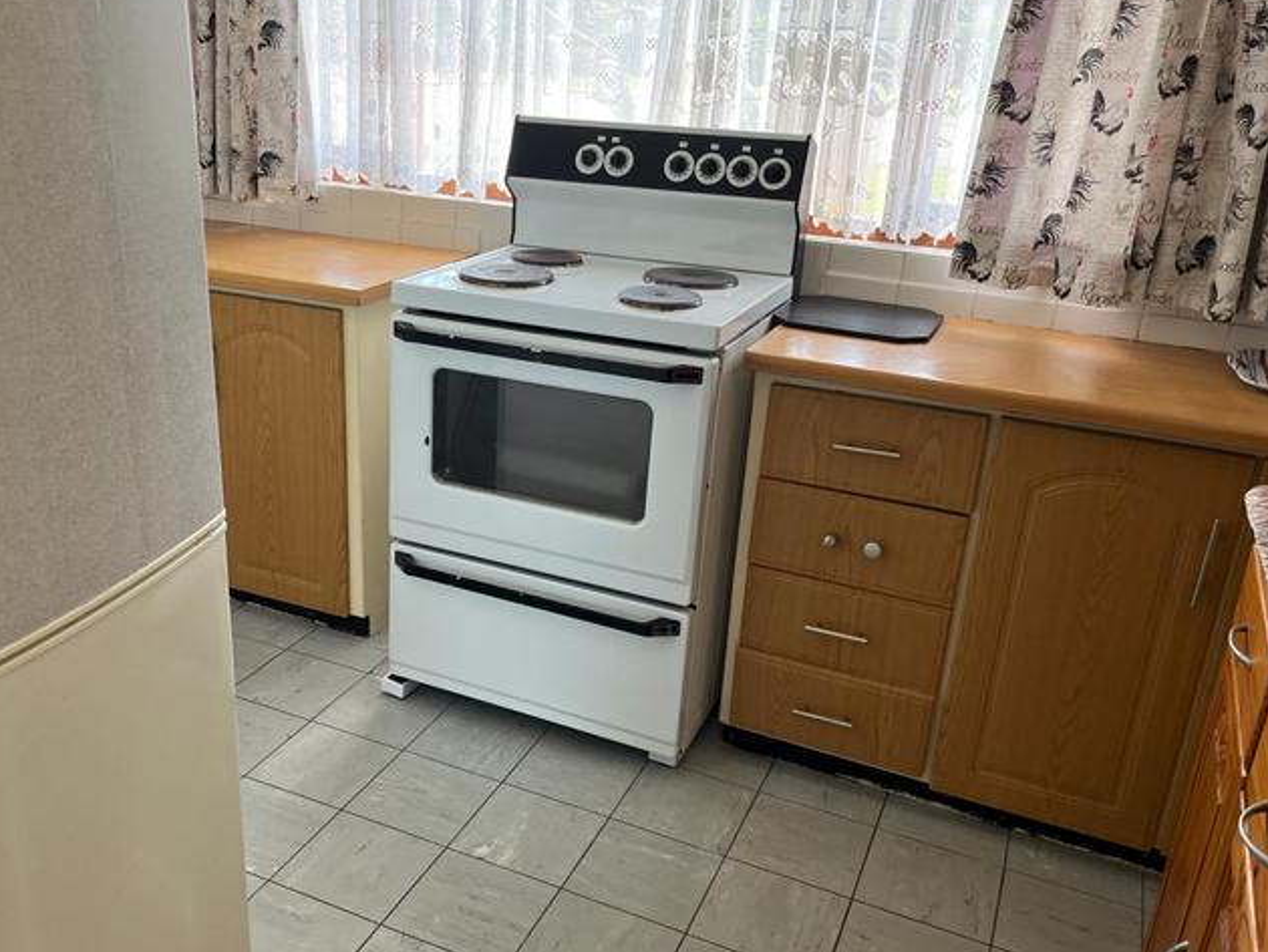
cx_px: 497
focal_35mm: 33
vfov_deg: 43.0
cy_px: 479
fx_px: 1209
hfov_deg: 54.9
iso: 100
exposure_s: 1/121
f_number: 1.6
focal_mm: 5.1
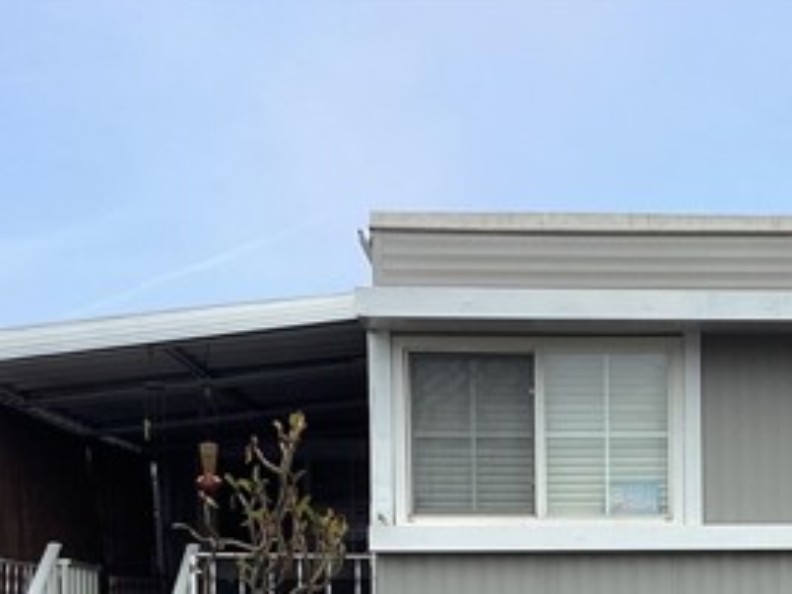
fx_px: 1693
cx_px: 662
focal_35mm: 74
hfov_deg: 25.7
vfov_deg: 18.9
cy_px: 697
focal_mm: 3.3
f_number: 2.4
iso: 25
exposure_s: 1/554
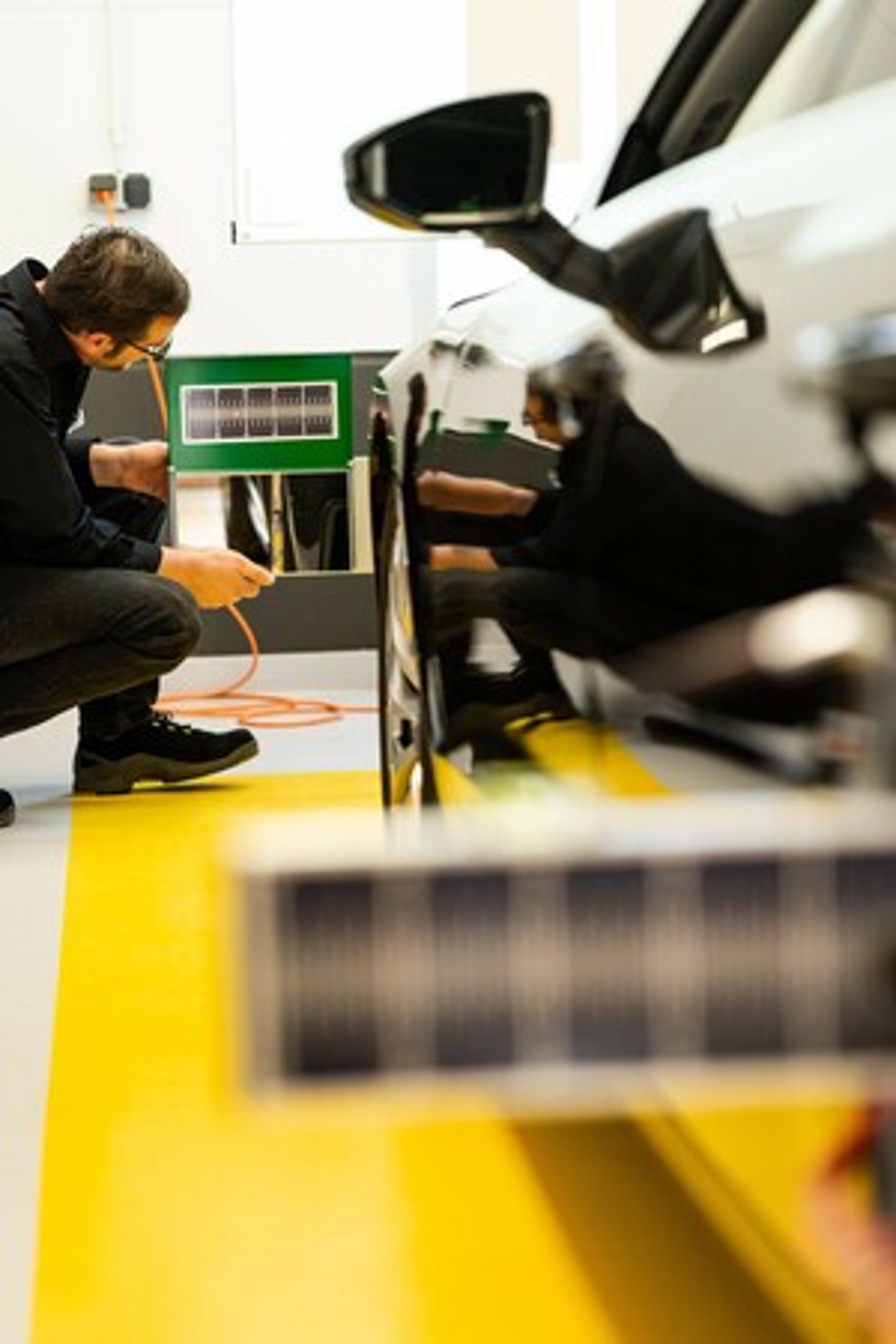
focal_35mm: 85
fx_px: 3173
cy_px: 672
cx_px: 448
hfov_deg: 16.1
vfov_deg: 23.9
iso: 400
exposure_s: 1/125
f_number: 2.8
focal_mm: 85
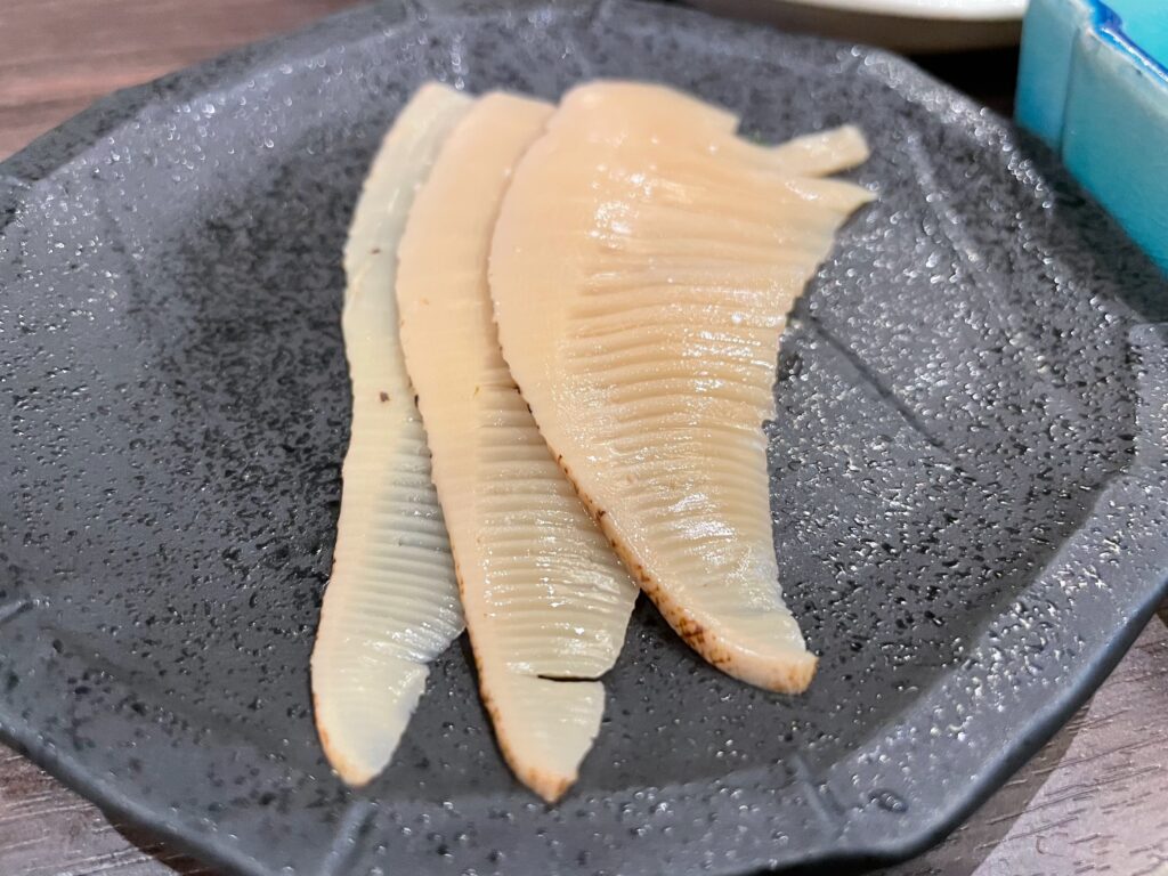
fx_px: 877
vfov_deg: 53.1
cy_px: 438
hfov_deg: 67.3
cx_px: 584
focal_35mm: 26
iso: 400
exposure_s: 1/50
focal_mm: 4.2
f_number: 1.6
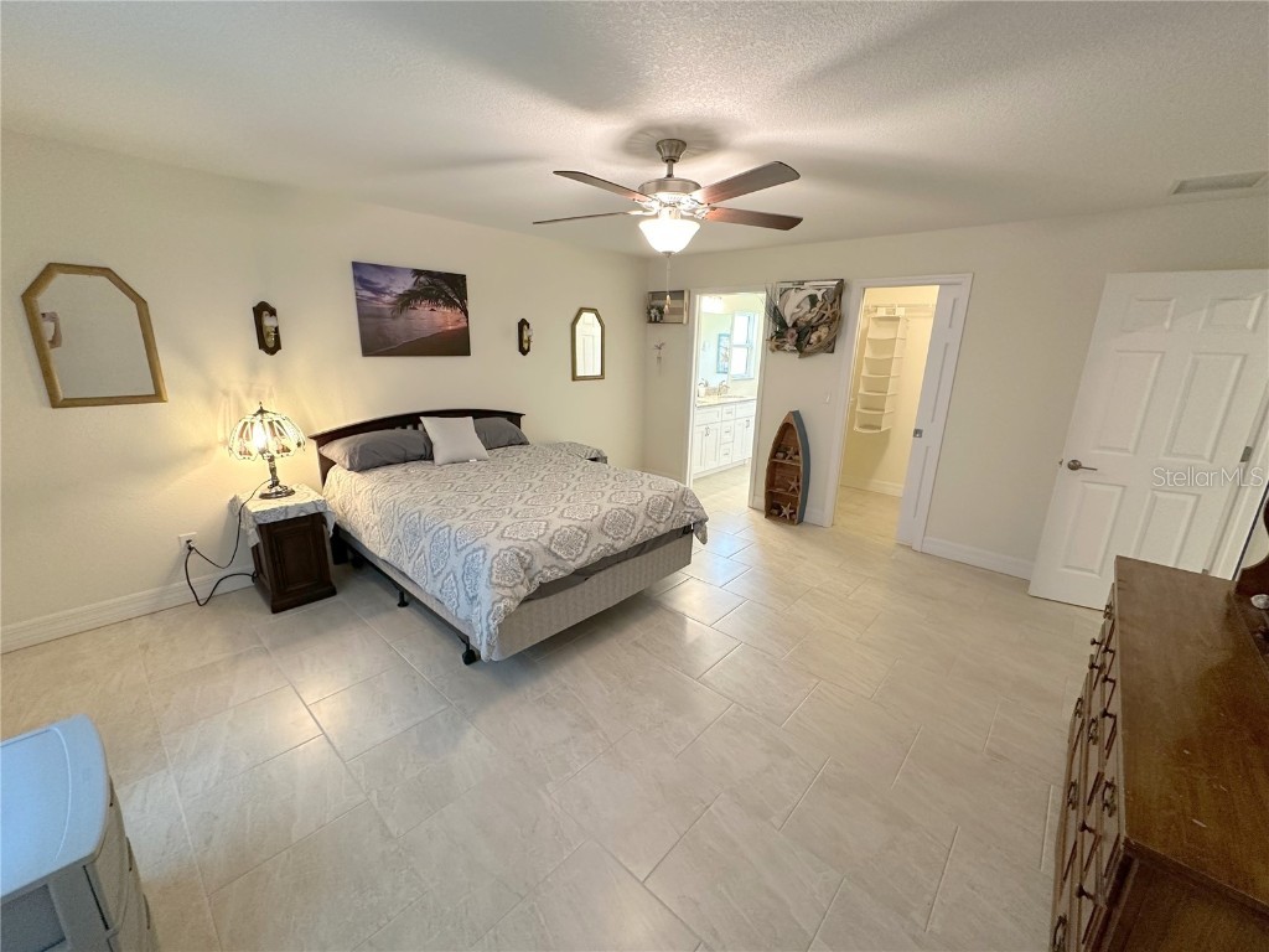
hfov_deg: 102.1
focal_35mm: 14
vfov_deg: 85.7
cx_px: 634
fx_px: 513
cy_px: 476
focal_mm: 2.22
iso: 320
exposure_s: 1/60
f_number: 2.2
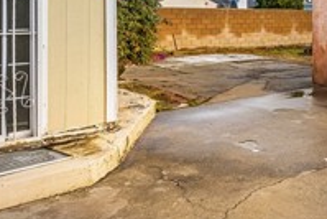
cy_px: 13
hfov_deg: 38.5
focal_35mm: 45
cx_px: 330
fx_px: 409
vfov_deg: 28.5
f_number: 9
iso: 100
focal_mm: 14
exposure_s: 1/250
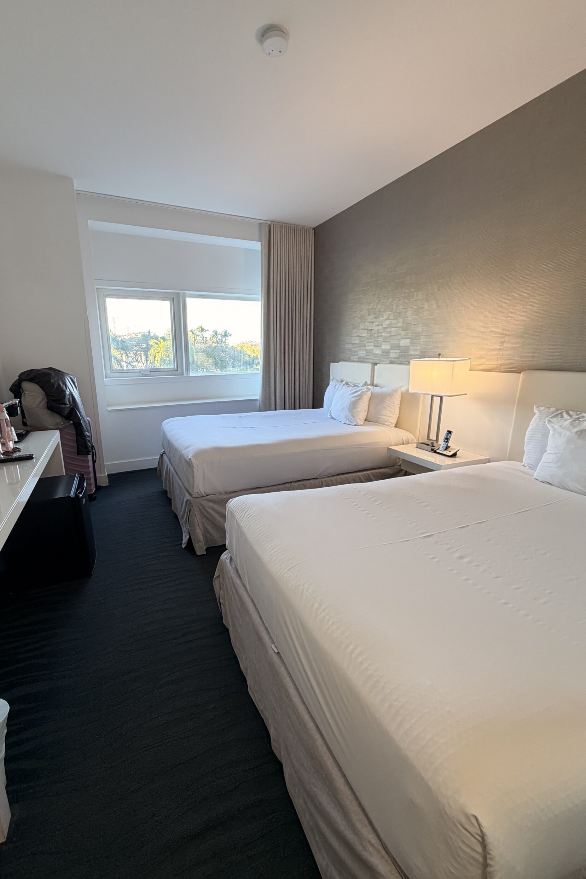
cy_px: 439
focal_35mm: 15
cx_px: 251
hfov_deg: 76.9
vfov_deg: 100.4
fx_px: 366
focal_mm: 2.22
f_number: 2.2
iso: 125
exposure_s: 1/120
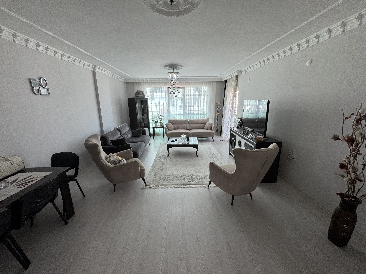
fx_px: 148
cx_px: 183
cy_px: 137
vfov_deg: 85.7
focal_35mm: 14
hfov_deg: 102.1
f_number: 2.2
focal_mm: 2.22
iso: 80
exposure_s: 1/100
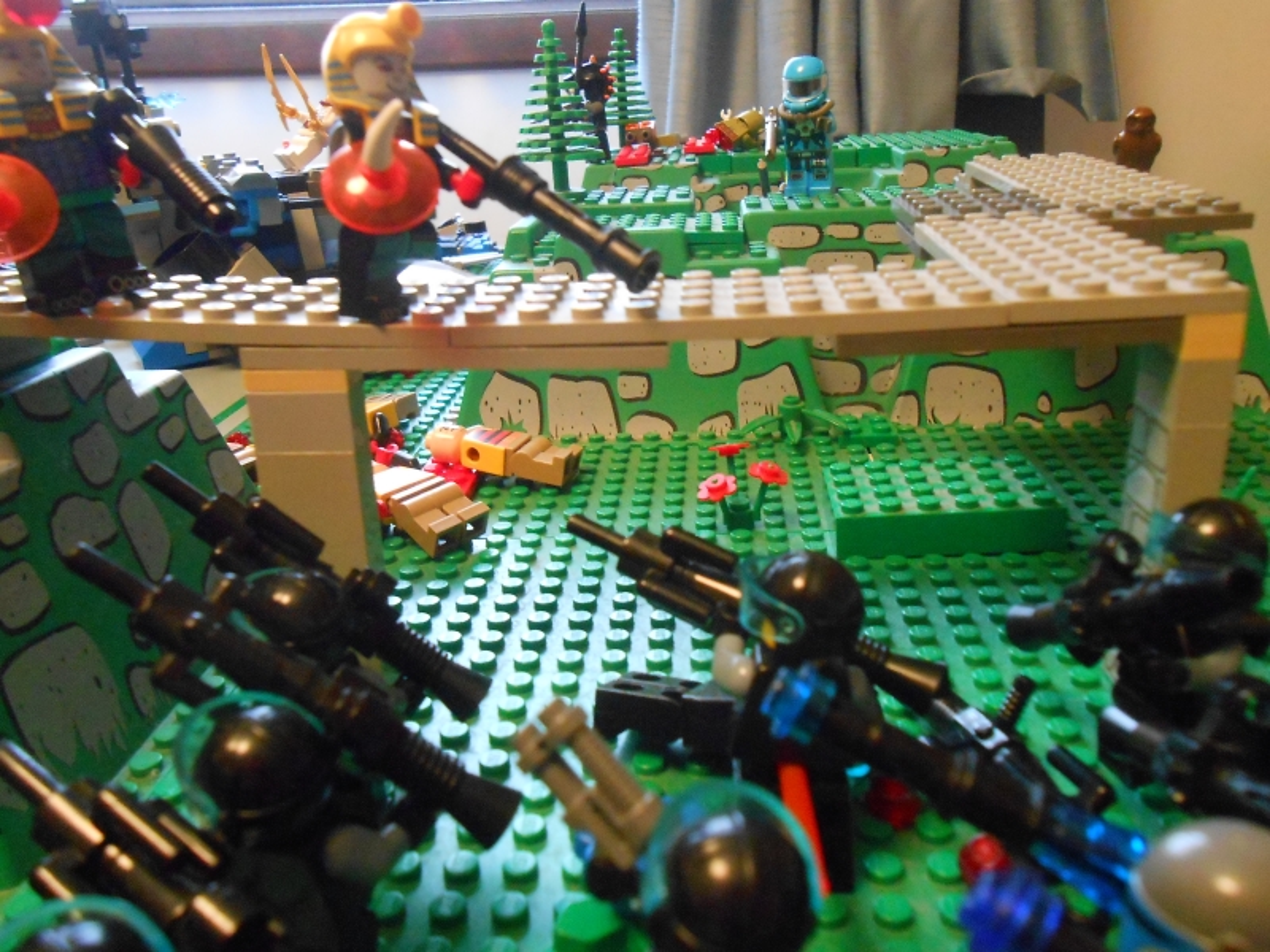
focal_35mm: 30
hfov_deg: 60.0
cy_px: 476
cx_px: 635
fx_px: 1101
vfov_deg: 46.8
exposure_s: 1/4
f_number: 3.8
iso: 800
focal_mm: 5.3
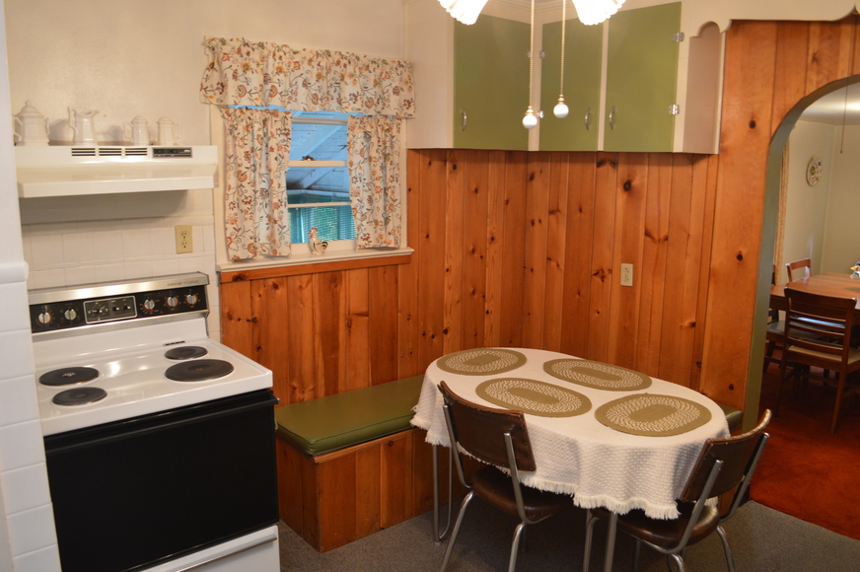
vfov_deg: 47.9
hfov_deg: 67.4
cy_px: 286
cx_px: 430
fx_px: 644
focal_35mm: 27
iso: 640
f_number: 3.5
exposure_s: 1/15
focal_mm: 18
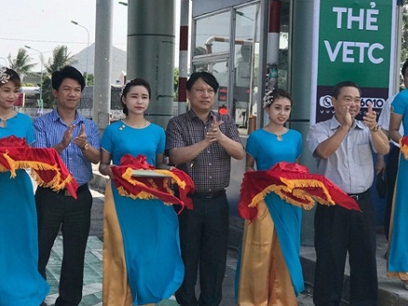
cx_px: 165
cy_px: 113
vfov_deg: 18.9
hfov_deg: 25.0
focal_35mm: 78
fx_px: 920
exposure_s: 1/665
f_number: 2.8
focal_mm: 6.6
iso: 20
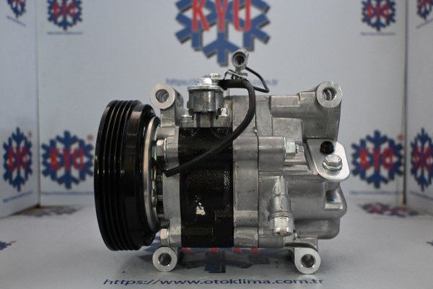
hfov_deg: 55.1
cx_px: 216
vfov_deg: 38.4
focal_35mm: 34
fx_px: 415
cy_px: 144
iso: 3600
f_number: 4.2
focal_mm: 23
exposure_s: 1/60
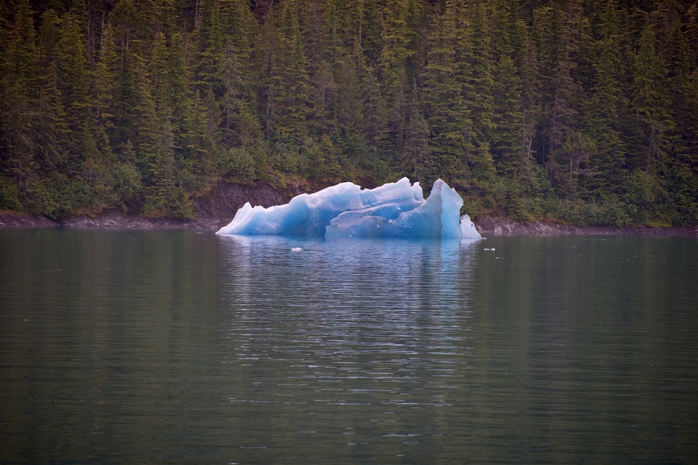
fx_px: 5818
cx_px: 349
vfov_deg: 4.6
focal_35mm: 300
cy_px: 232
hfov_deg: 6.9
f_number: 5.6
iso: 400
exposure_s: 1/640
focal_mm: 300
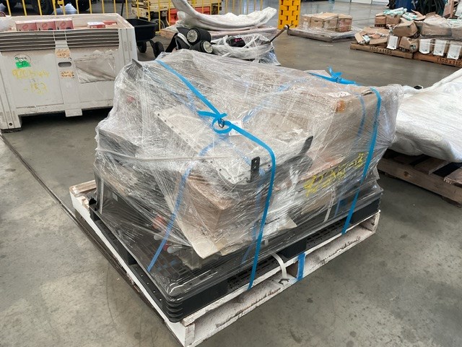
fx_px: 387
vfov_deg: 48.2
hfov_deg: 61.7
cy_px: 174
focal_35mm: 29
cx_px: 231
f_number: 1.8
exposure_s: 1/120
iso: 64
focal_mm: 3
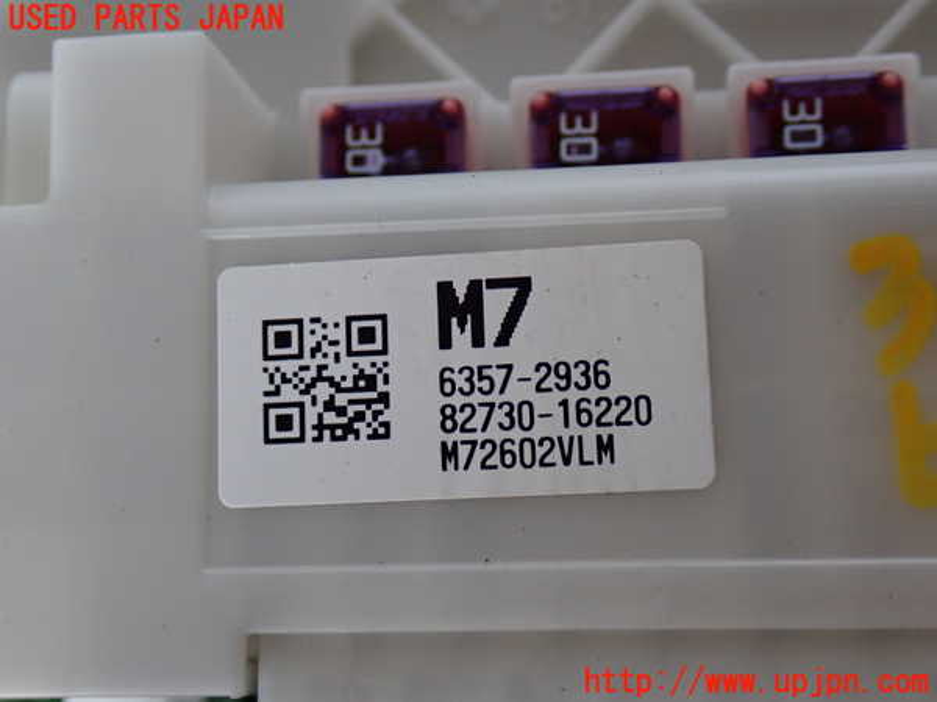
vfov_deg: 27.0
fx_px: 1462
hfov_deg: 35.5
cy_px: 351
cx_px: 468
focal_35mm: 54
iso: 400
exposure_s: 1/50
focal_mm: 9.65
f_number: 3.3
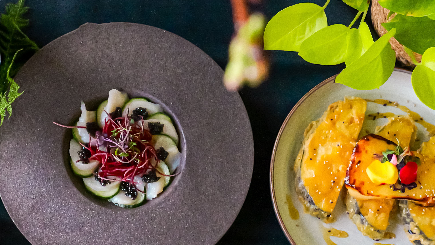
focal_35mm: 68
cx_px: 168
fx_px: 784
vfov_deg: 17.1
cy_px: 271
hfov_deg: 30.9
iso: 12800
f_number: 9
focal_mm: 33
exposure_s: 1/160
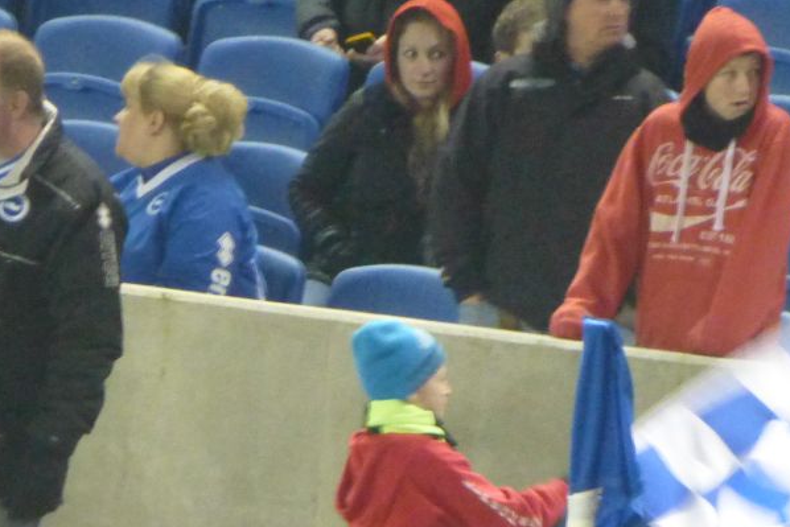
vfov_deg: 1.4
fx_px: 21992
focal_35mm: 1002
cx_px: 469
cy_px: 339
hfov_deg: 2.1
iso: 1600
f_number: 6.4
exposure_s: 1/20
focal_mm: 86
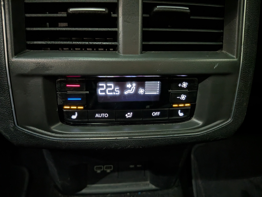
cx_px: 131
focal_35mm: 24
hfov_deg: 71.6
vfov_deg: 56.8
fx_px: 182
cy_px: 98
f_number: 1.7
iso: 424
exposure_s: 1/16.7
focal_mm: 4.53
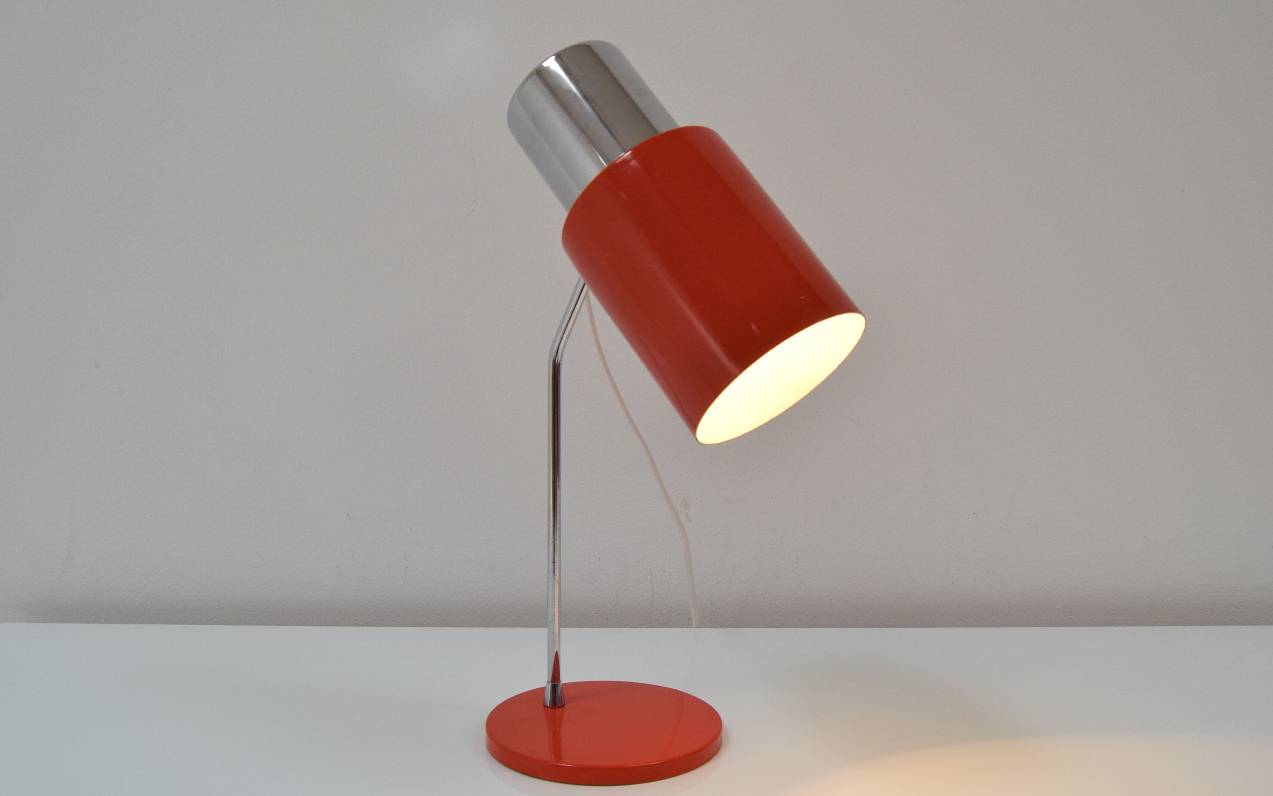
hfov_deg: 52.7
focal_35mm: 37
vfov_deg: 34.4
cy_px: 410
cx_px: 632
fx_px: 1284
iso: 1600
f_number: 8
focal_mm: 24
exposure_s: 1/250
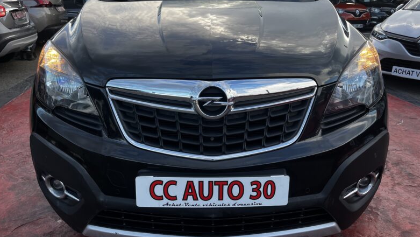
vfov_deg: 40.0
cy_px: 91
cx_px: 210
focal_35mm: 29
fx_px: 323
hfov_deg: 66.0
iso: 40
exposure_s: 1/285
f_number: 1.6
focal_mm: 5.1
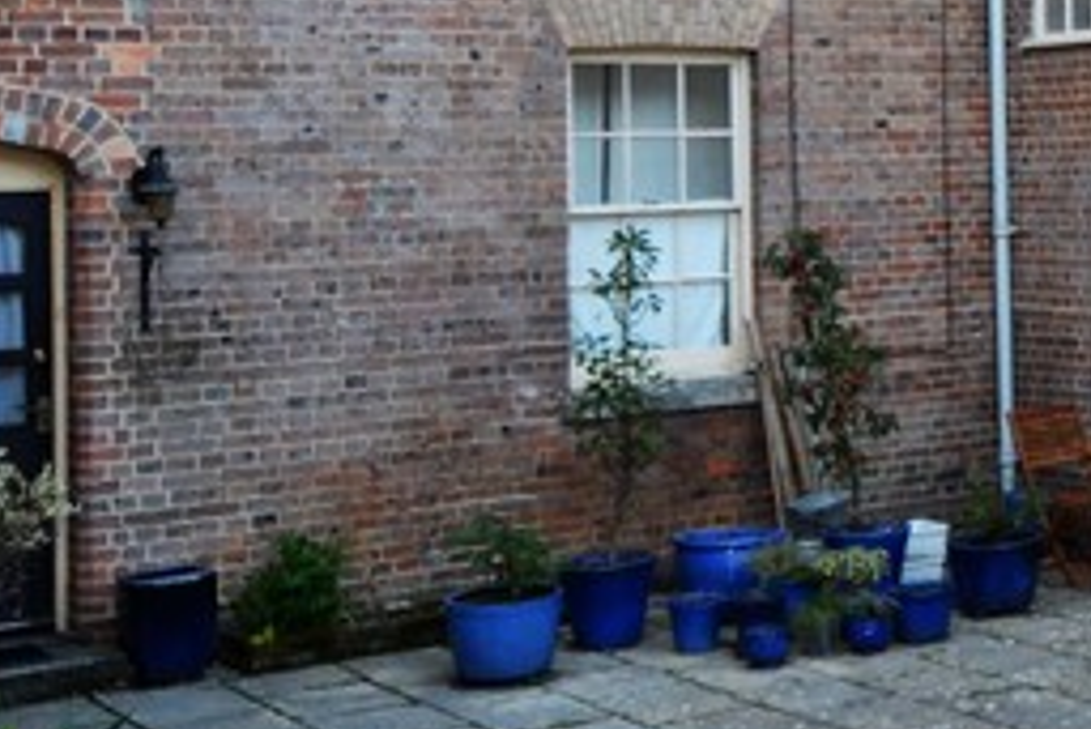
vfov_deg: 21.1
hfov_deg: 29.5
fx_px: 1819
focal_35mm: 60
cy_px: -141
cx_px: 1253
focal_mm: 10
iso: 200
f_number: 3.5
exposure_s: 1/125
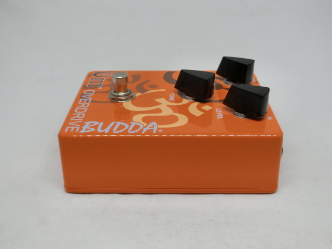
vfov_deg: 32.2
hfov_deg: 42.1
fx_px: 432
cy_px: 124
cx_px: 166
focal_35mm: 45
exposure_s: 1/125
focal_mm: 8
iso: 125
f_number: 4.4
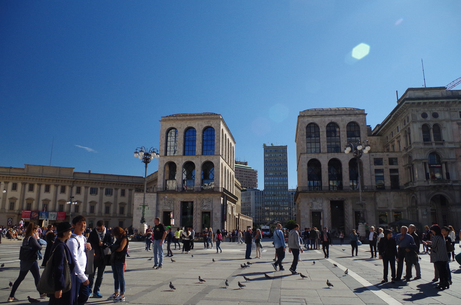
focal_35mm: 27
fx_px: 345
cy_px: 152
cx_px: 230
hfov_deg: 67.5
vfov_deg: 47.7
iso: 1000
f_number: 8
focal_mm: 18
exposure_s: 1/800
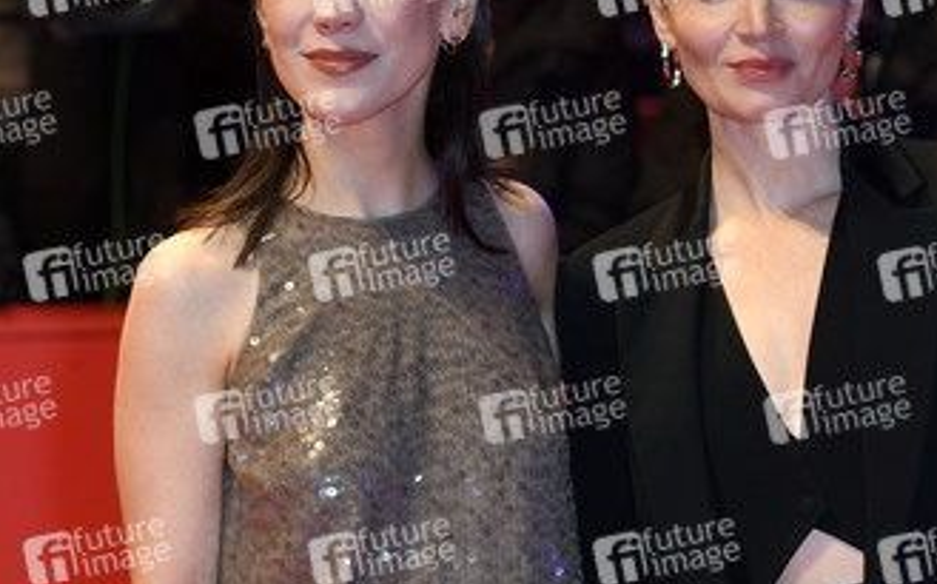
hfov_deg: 15.2
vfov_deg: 9.5
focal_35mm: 137
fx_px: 3495
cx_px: 591
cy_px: 197
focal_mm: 98
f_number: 5
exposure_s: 1/160
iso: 800
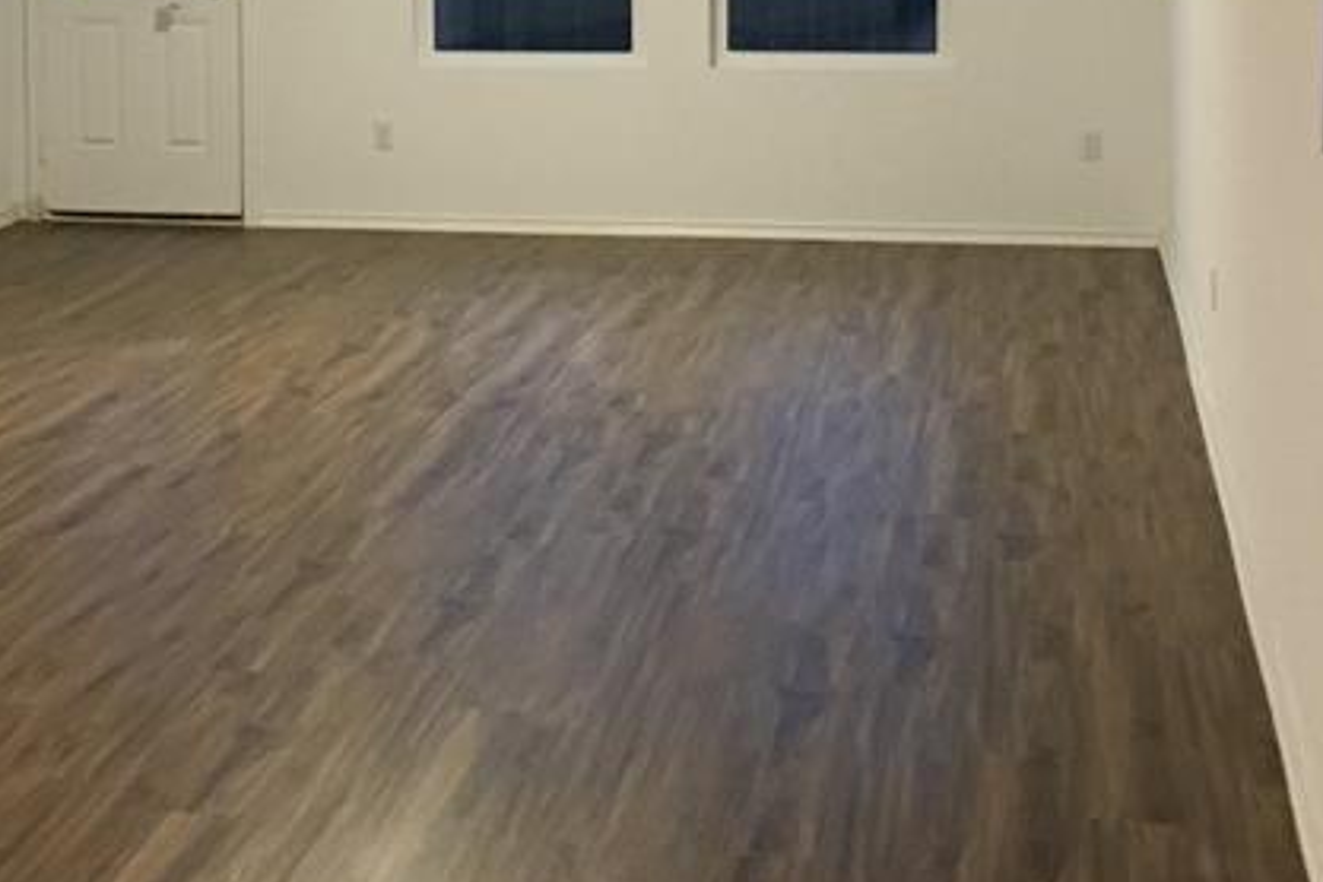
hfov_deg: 27.0
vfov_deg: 17.9
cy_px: -44
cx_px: 343
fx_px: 2719
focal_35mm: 74
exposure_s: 1/24
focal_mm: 4.15
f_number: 2.2
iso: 200
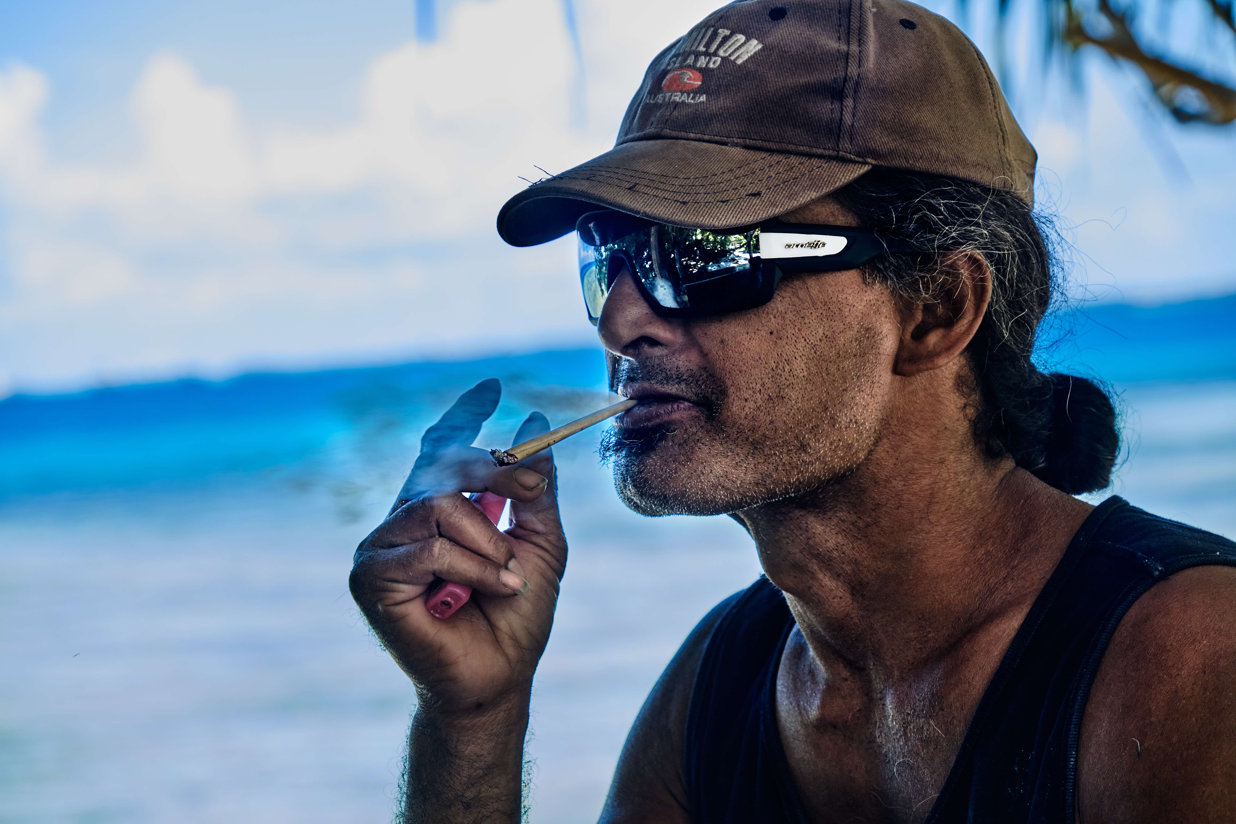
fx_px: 4291
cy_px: 412
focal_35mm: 125
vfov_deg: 11.0
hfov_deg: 16.4
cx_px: 618
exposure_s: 1/200
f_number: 5.6
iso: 320
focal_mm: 83.3
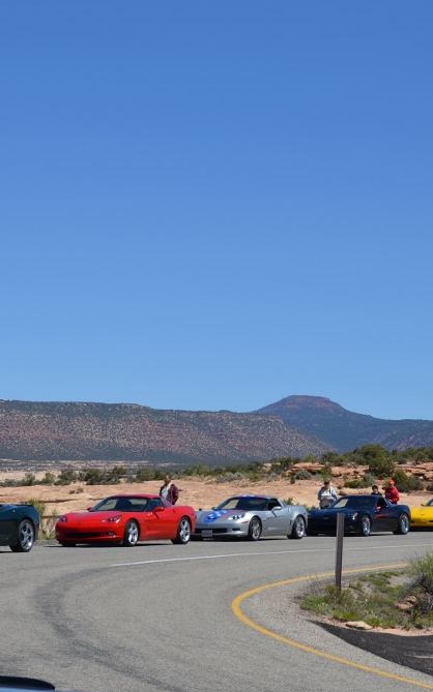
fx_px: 1851
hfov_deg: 13.3
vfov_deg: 21.2
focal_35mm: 98
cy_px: 343
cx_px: 116
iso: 100
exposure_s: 1/320
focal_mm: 42
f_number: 9
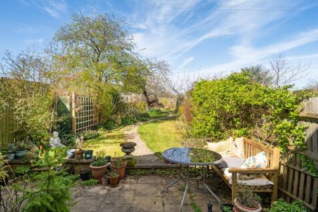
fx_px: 177
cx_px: 159
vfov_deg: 61.9
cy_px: 106
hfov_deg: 84.0
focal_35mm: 20
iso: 320
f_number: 7.1
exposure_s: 1/500
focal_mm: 20
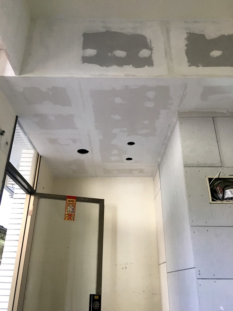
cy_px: 156
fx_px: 260
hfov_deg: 48.2
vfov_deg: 61.7
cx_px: 116
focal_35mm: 29
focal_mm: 4.15
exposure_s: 1/30
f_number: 2.2
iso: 100
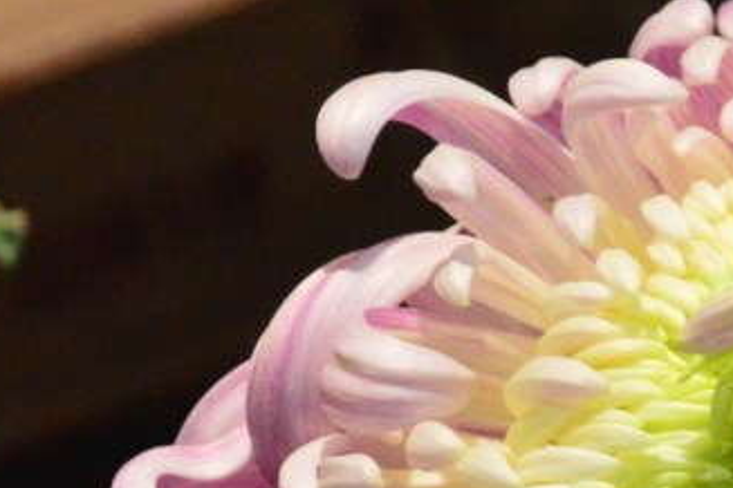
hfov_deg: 2.1
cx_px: 758
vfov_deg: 1.4
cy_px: 561
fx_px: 20074
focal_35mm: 986
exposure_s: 1/125
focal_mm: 210
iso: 6400
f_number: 13
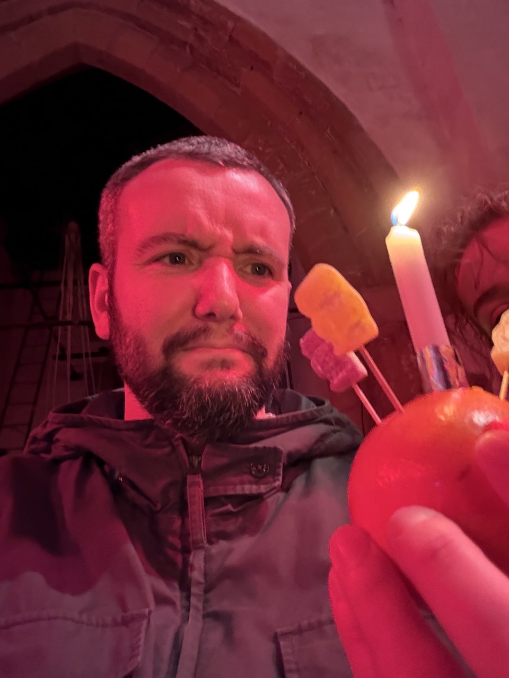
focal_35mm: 30
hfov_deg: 46.8
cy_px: 339
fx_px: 588
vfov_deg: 60.0
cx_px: 254
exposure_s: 1/17
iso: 640
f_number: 1.9
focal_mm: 2.69
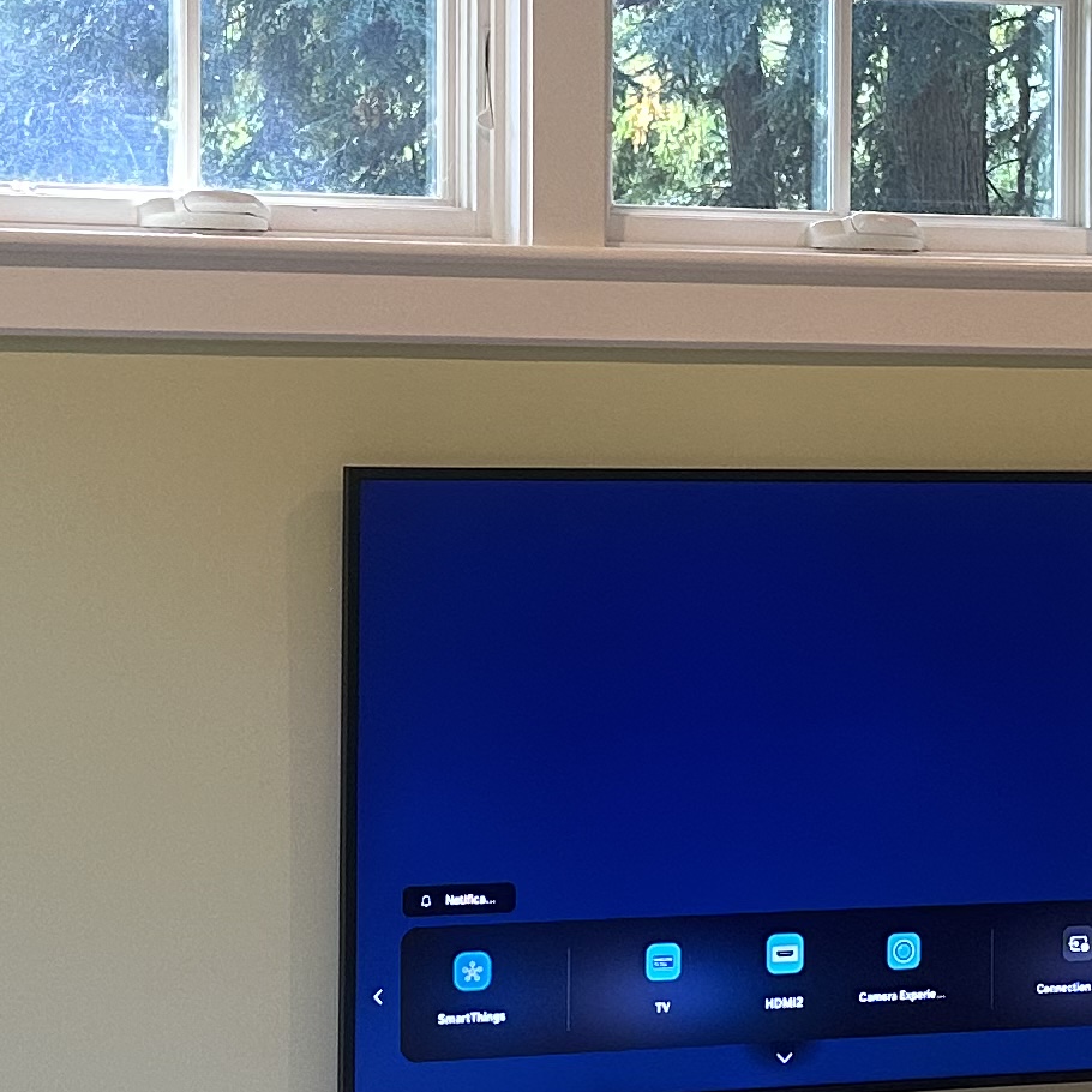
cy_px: 505
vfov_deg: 18.5
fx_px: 3355
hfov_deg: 18.5
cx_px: 643
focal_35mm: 94
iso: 200
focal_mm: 6.86
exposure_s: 1/60
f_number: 1.78
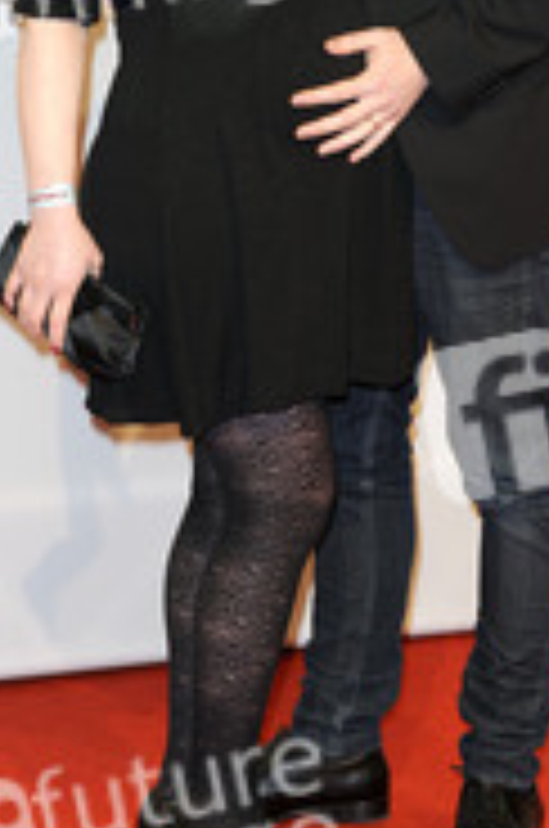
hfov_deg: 8.0
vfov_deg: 12.1
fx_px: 3903
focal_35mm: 170
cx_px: 238
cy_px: 171
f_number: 5.6
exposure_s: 1/160
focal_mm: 78
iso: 500
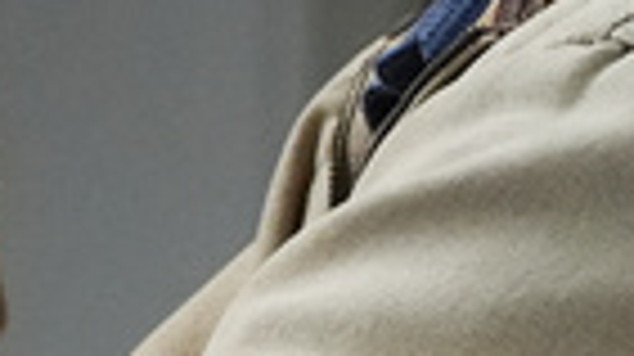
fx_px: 25546
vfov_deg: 0.8
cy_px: 201
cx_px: 656
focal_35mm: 1521
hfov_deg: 1.4
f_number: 5.6
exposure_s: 1/200
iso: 4000
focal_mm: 200
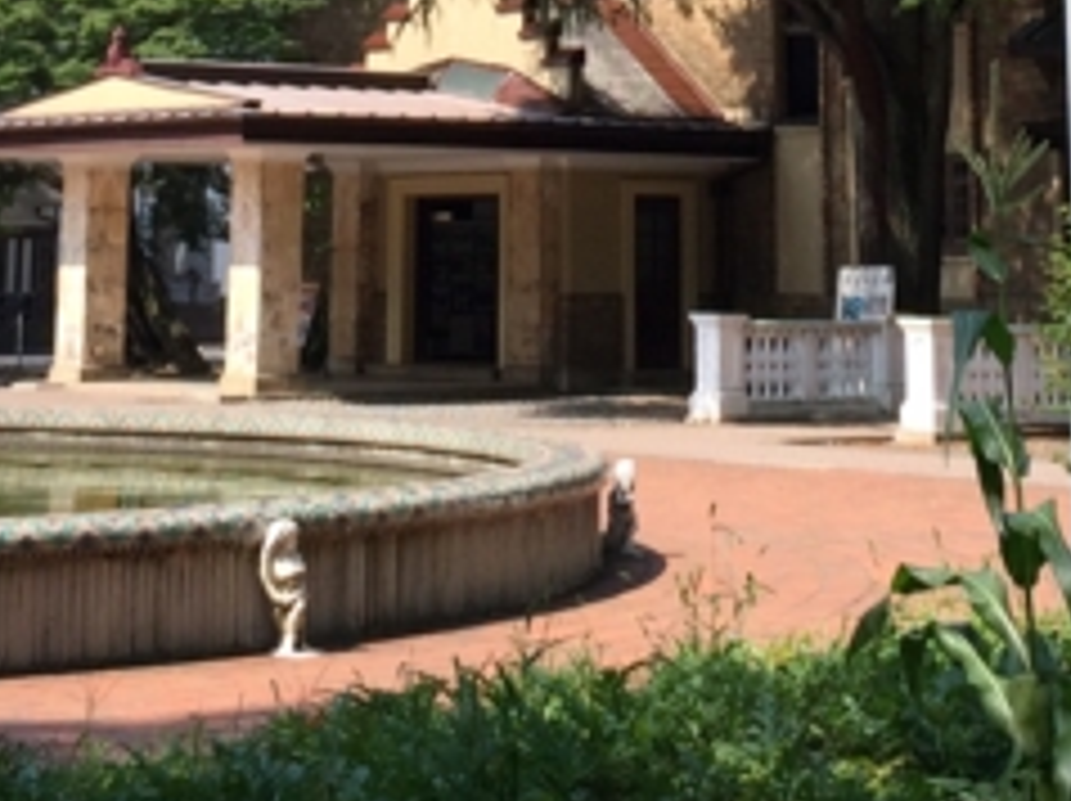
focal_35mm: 101
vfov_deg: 13.7
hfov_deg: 19.5
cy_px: -441
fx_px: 3122
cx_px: 549
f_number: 2.2
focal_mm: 4.12
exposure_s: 1/1172
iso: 40
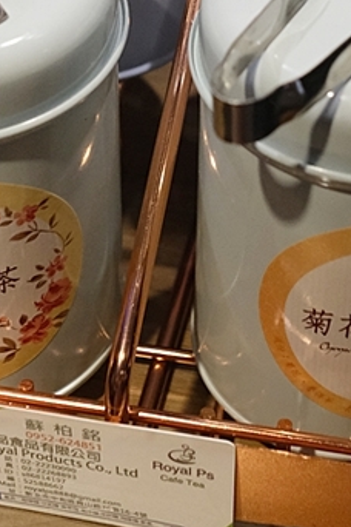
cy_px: -39
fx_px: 1272
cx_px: 216
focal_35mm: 87
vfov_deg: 22.2
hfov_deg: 15.7
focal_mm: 23
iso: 3200
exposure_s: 1/600
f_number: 3.2
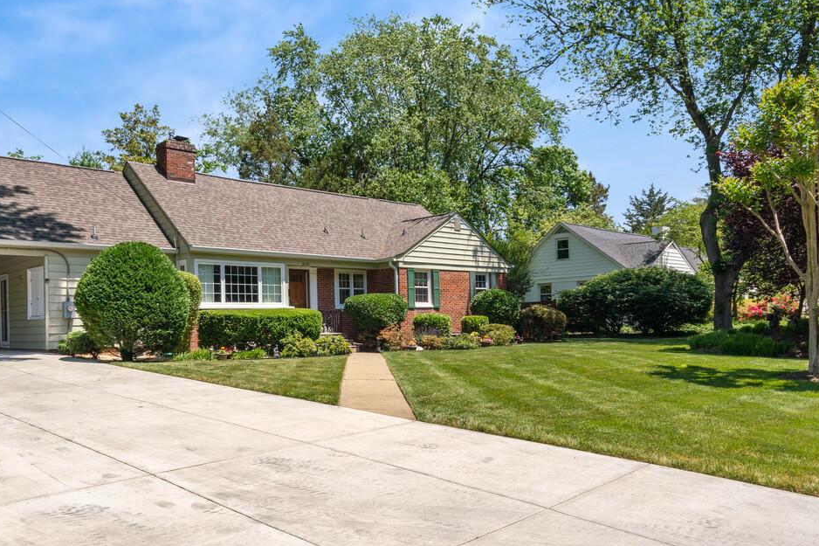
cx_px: 352
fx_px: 660
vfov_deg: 44.7
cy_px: 329
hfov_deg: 63.4
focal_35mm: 29
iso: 400
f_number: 9
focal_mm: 17
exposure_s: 1/250
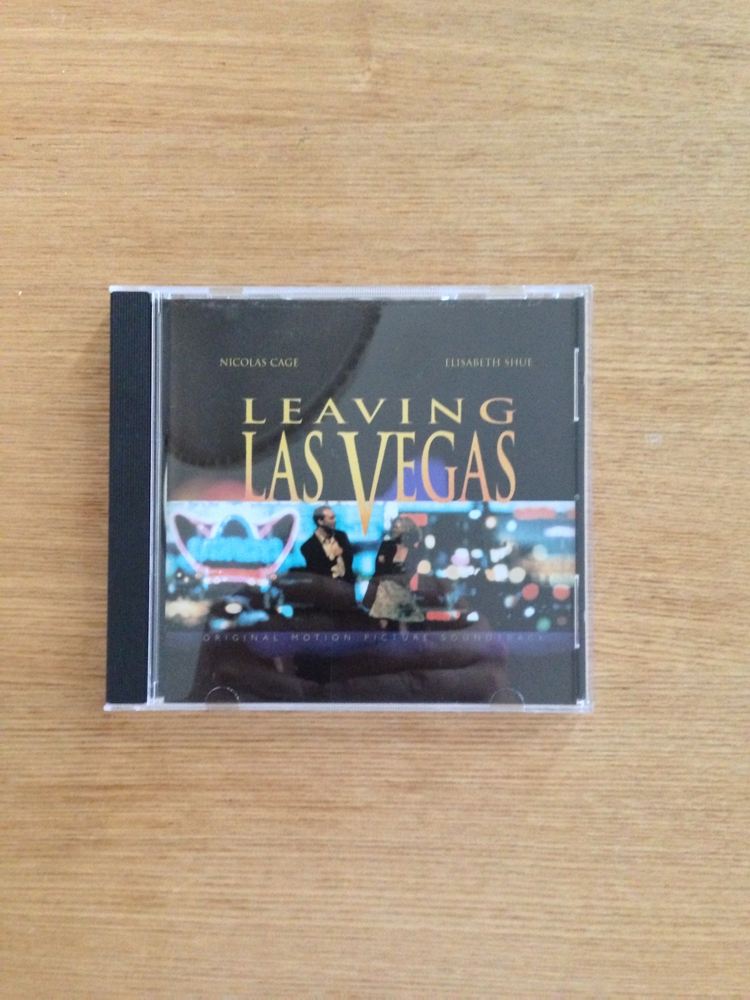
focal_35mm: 33
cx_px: 375
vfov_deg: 55.4
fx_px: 953
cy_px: 500
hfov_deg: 42.9
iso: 800
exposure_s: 1/15
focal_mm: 4.13
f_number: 2.4
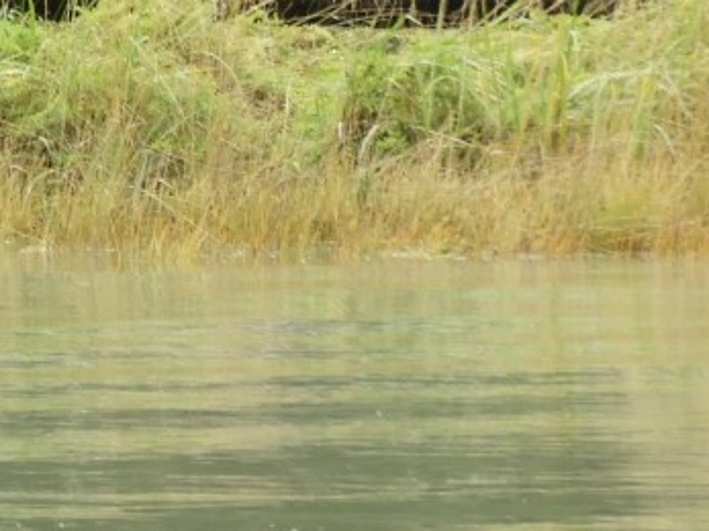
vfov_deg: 1.3
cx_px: -687
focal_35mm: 1121
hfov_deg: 1.8
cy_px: -268
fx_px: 22952
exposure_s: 1/125
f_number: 5.5
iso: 110
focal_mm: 48.4
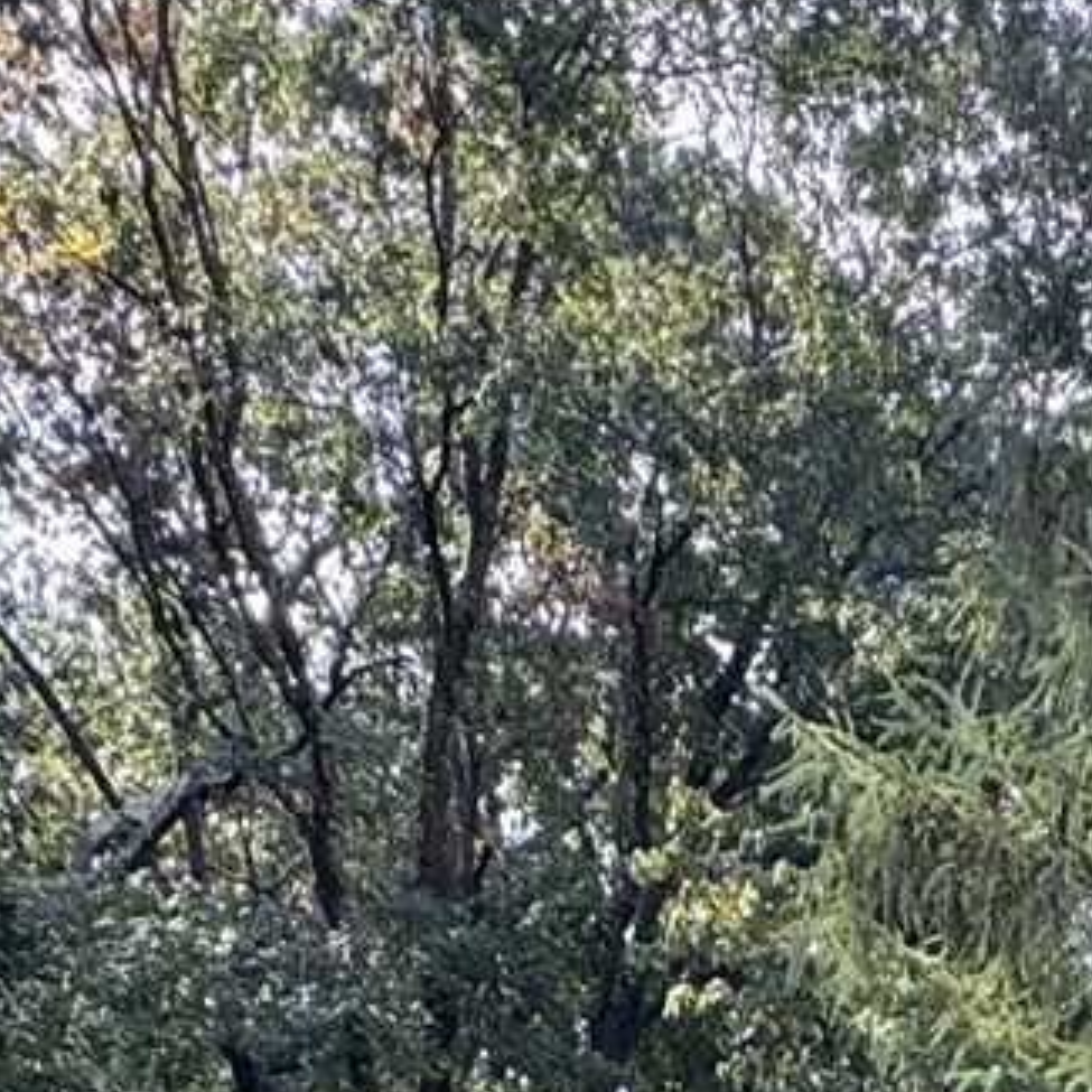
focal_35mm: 78
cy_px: 2426
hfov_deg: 20.6
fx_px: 2784
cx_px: 1334
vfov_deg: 15.5
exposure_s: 1/141
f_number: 2.2
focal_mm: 2.22
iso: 40
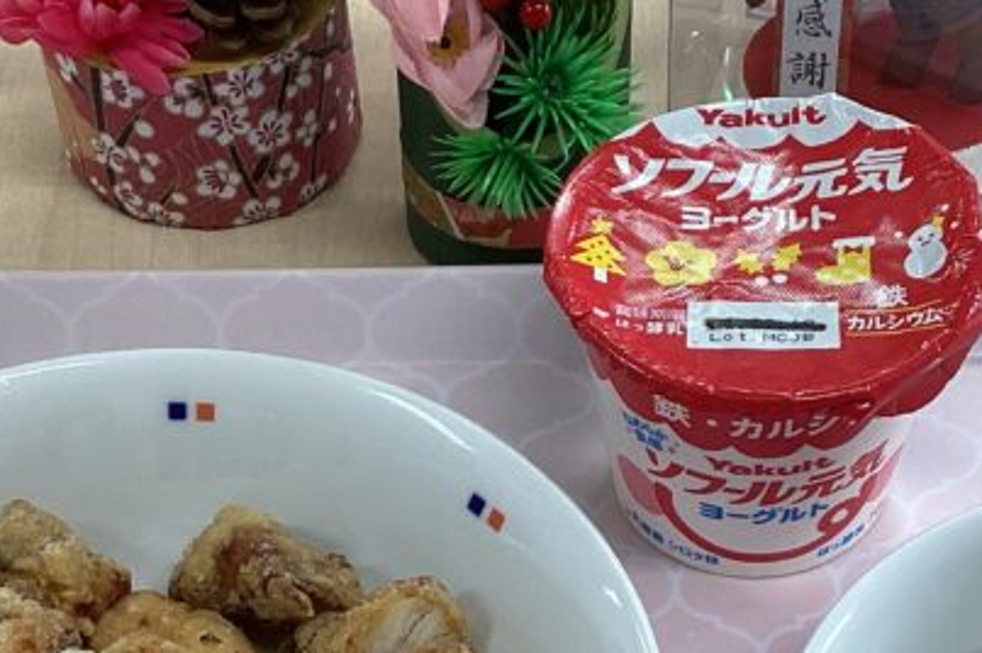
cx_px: 590
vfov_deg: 16.5
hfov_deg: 24.7
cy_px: 517
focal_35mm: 82
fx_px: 2235
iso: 80
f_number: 2.4
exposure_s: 1/100
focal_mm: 3.3
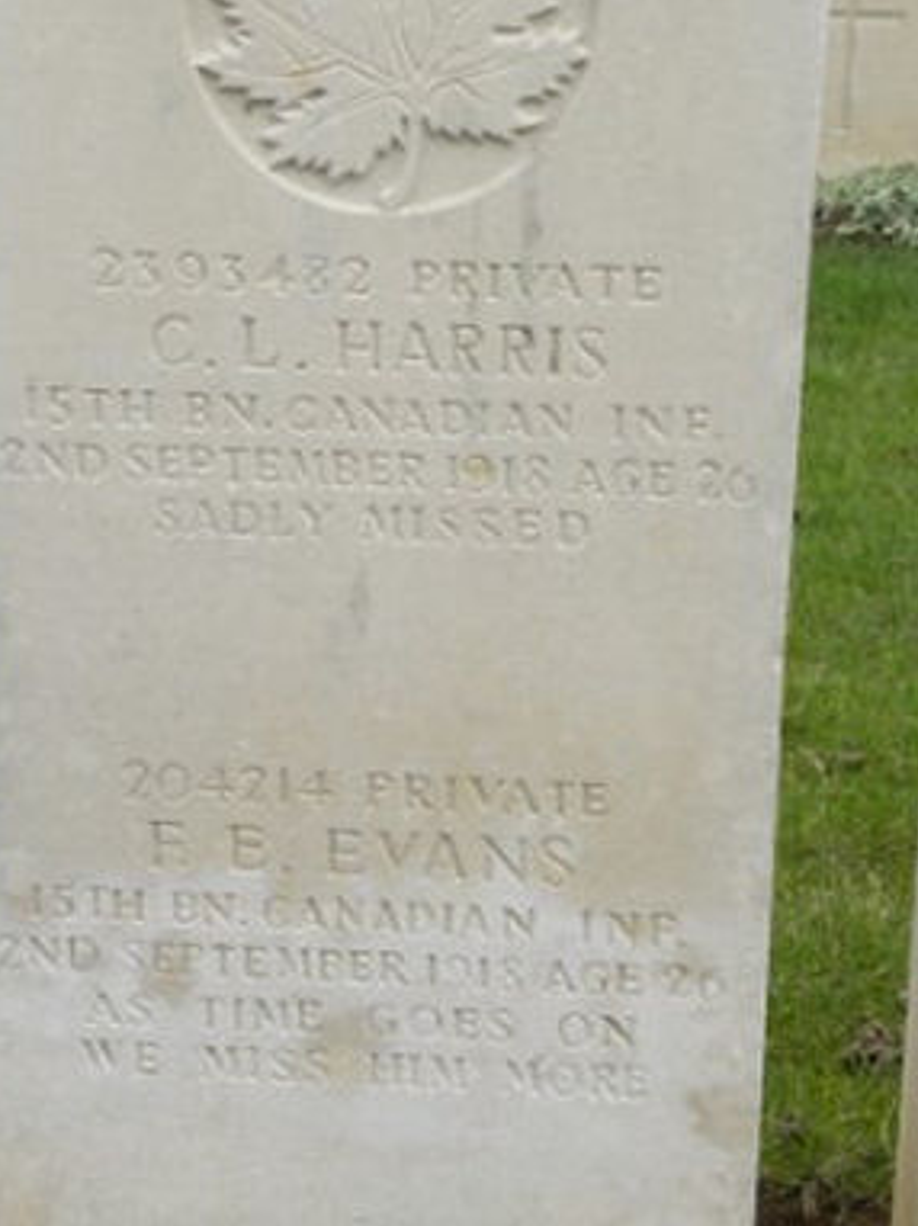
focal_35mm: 81
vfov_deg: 24.1
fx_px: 2867
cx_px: 353
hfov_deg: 18.2
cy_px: 493
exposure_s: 1/104
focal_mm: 10.3
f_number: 3.5
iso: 64
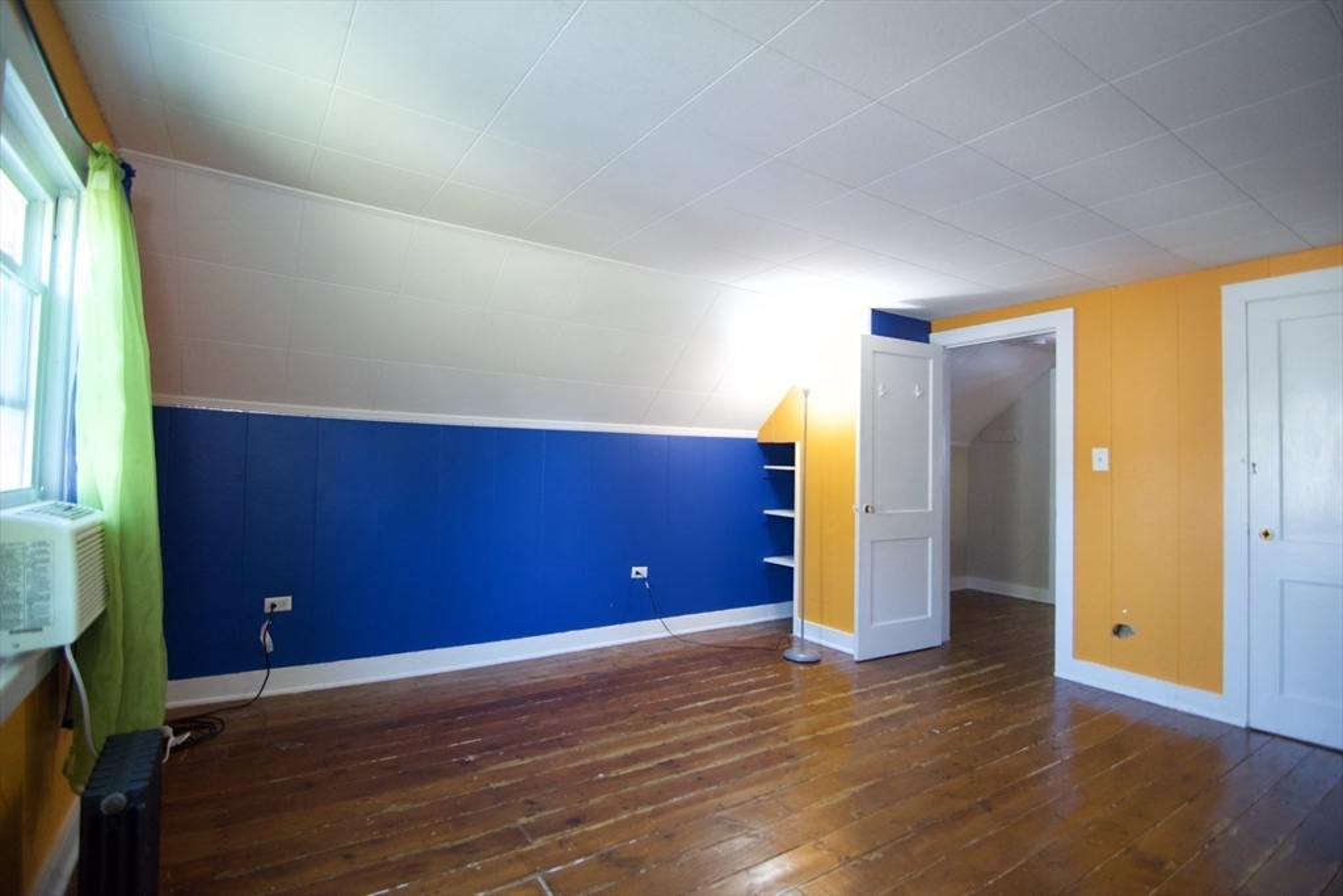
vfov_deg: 72.1
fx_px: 616
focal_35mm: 16
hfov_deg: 95.0
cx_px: 672
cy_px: 448
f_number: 2.8
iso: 1400
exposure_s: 1/60
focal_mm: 11
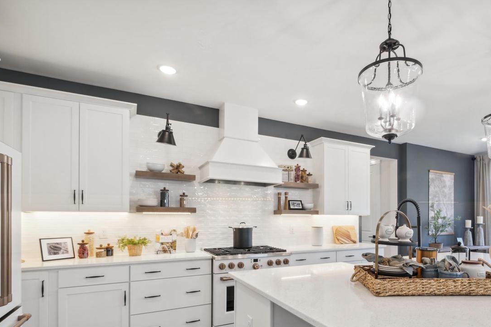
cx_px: 294
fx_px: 273
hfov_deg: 83.0
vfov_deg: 60.5
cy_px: 217
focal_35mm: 20
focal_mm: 10
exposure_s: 1/30
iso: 200
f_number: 8
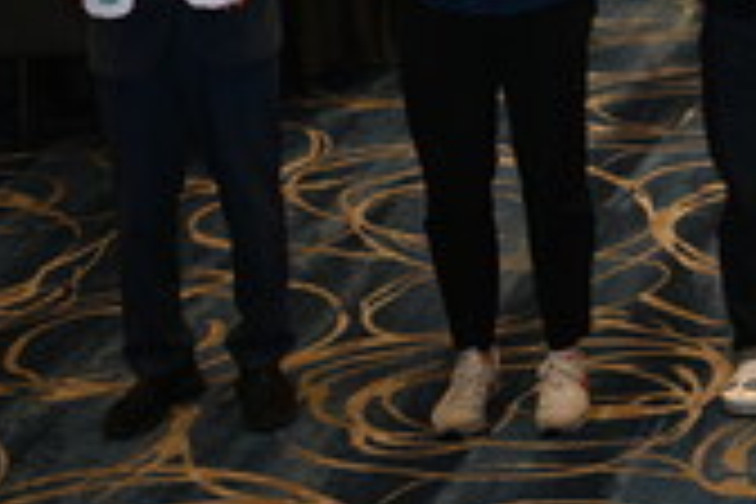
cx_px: 1220
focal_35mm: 125
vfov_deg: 10.4
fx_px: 2625
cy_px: -340
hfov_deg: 14.9
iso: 125
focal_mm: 35
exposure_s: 1/100
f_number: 1.8
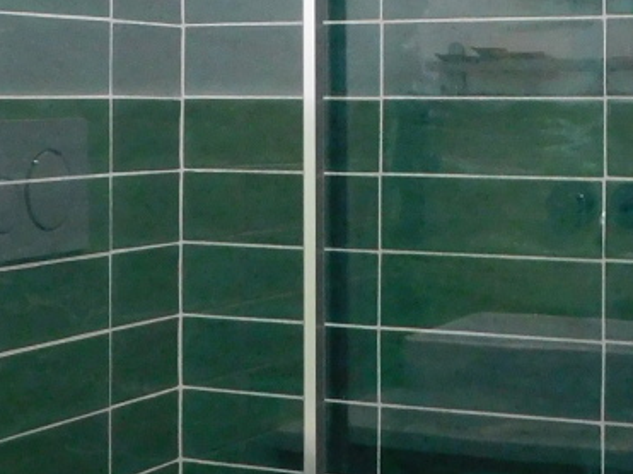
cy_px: 59
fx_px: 1700
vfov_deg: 15.7
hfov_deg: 21.1
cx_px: 341
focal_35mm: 93
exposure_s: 1/30
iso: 400
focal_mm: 4
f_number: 3
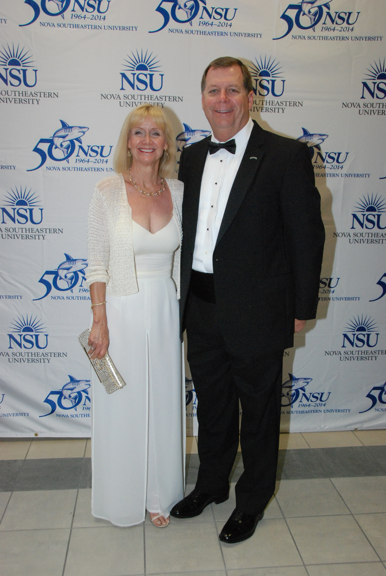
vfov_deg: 53.1
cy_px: 288
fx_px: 577
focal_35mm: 36
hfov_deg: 37.0
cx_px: 193
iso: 1600
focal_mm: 24
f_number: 8
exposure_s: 1/60
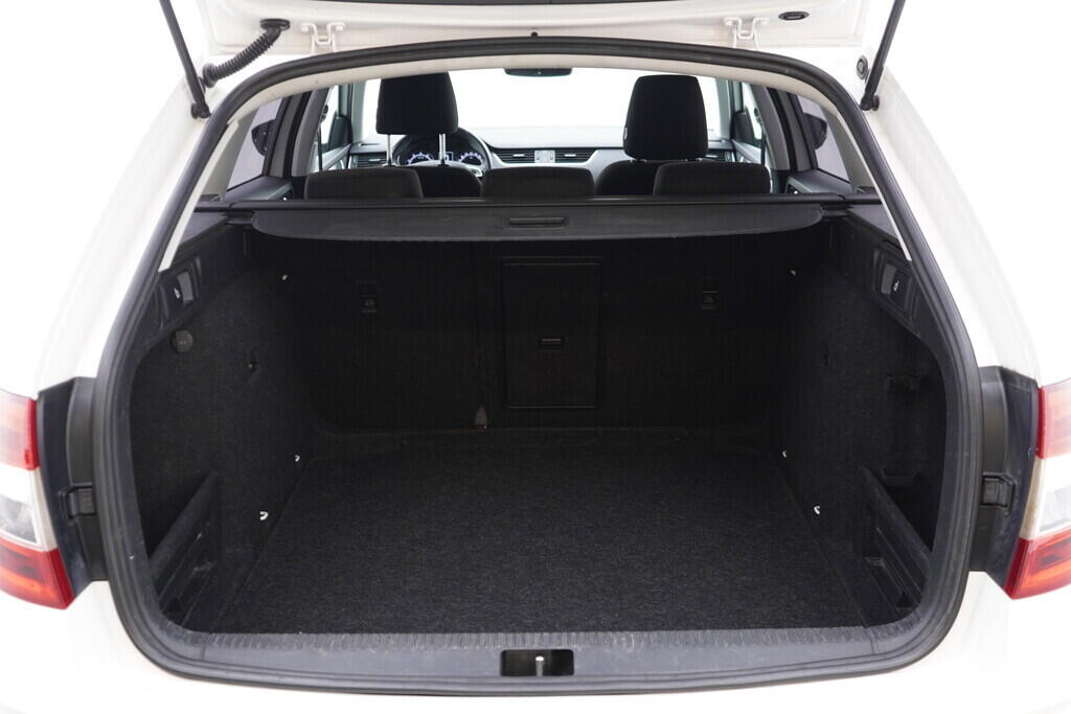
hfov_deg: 53.1
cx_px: 536
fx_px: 1071
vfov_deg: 36.9
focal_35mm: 36
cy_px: 357
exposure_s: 1/40
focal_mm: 24
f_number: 2.8
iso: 320
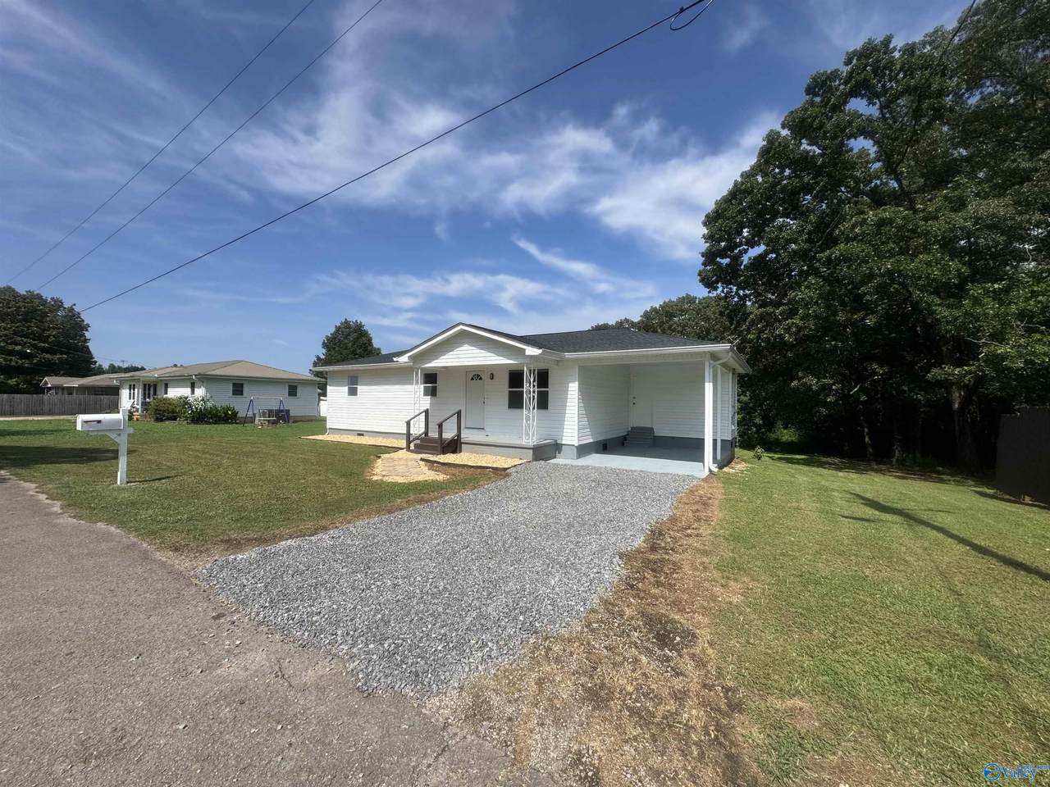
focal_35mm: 14
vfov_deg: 85.7
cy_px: 394
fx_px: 425
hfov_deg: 102.1
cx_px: 525
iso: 40
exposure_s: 1/2985
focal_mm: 2.22
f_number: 2.2
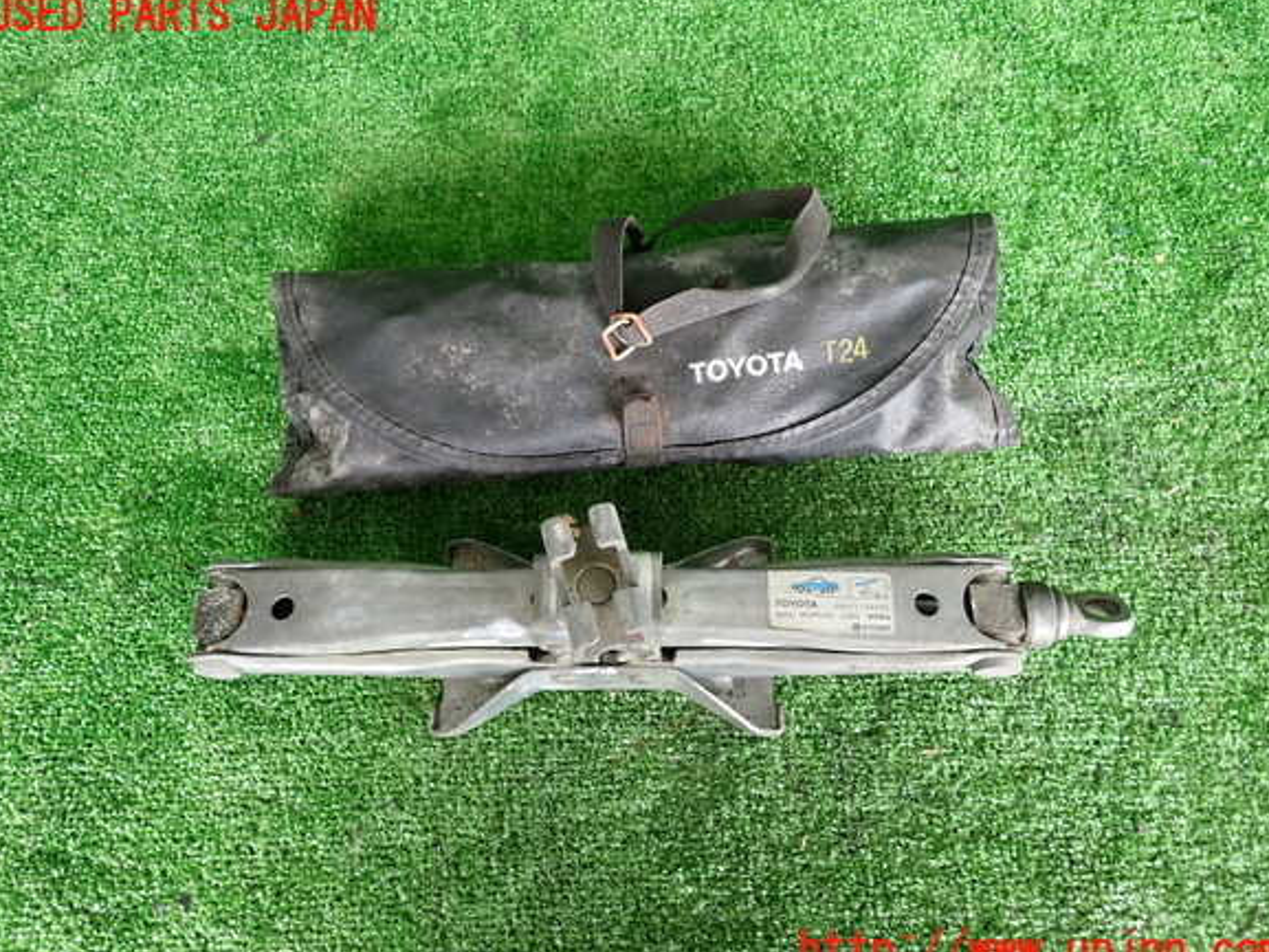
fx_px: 953
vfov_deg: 53.1
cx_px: 636
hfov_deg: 67.3
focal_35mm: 26
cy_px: 484
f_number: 2
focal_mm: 4.5
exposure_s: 1/50
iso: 200
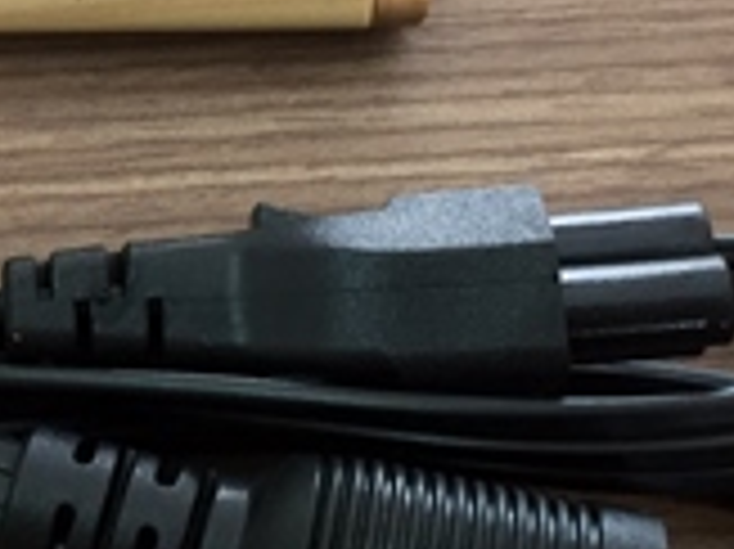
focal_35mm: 114
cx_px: -117
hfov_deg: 16.6
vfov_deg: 13.0
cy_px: 189
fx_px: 2415
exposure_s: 1/33
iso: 80
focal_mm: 4.15
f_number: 2.2
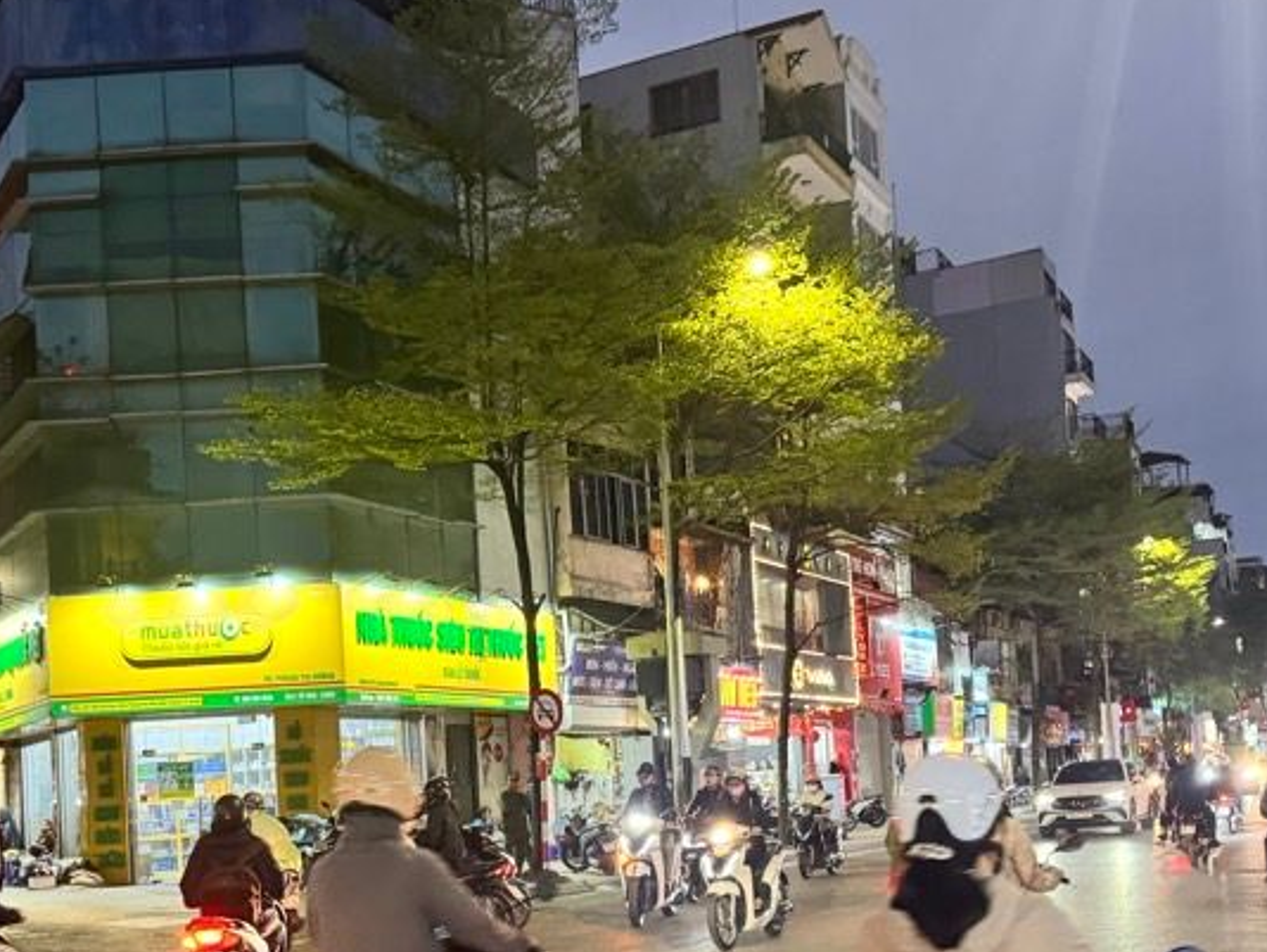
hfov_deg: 41.1
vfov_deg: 31.0
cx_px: 546
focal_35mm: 46
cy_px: 705
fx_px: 1684
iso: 500
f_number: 1.78
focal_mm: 6.76
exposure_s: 1/50
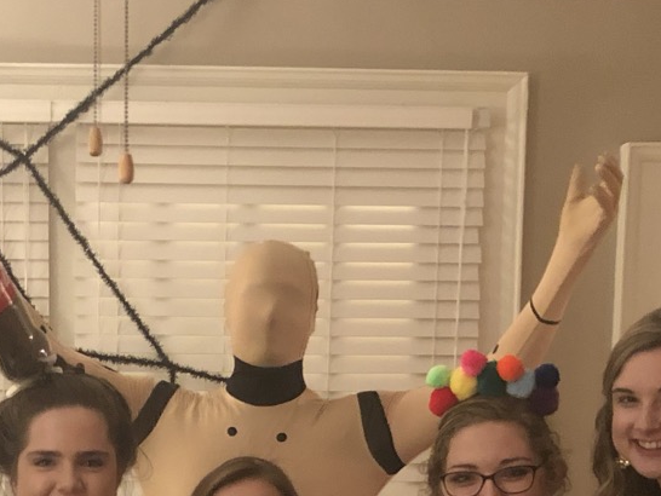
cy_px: 661
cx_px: 109
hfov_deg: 23.4
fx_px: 1566
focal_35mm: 82
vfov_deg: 16.9
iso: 200
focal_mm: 3.99
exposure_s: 1/4
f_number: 1.8
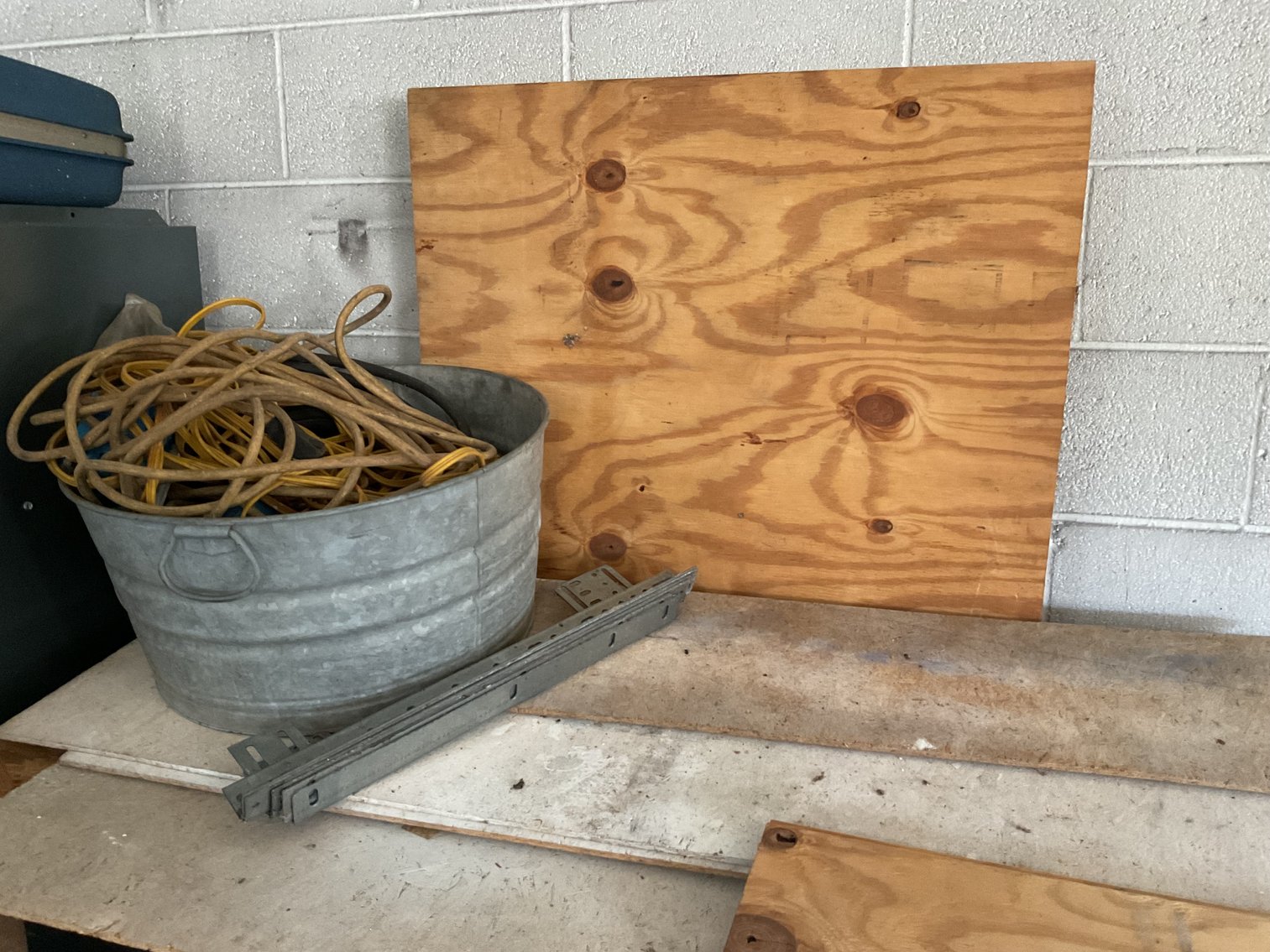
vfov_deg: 48.2
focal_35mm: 29
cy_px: 476
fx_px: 1064
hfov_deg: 61.7
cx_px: 635
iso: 250
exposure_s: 1/60
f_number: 1.8
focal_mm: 3
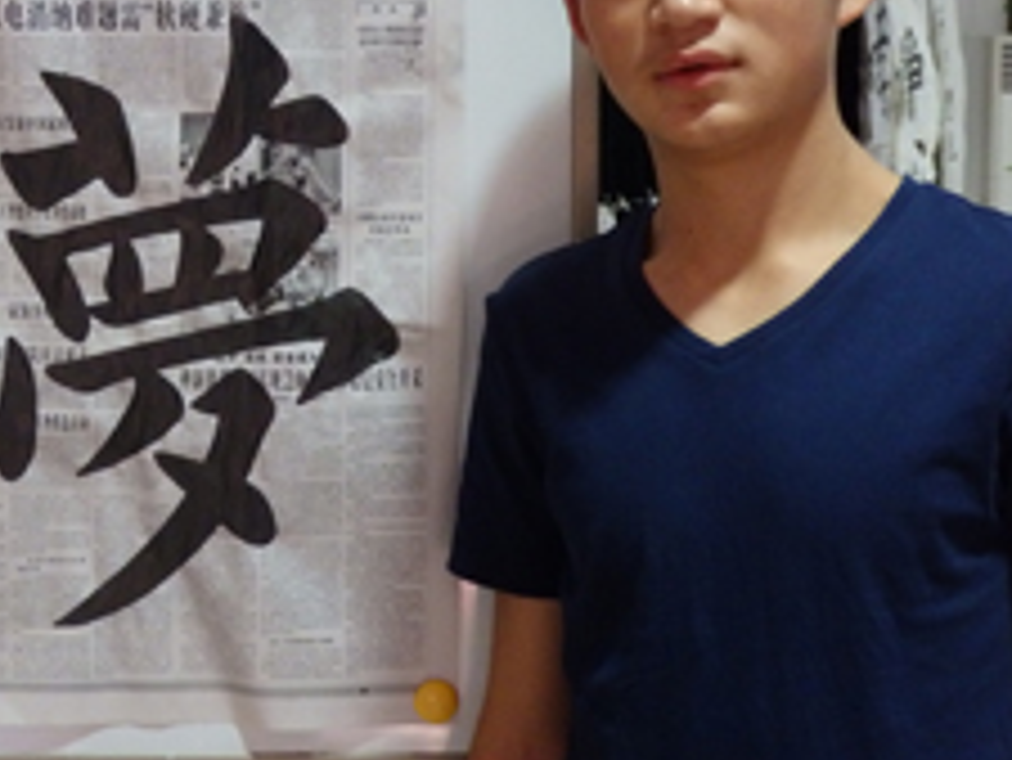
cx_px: 162
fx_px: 2077
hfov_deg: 26.7
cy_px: 238
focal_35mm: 71
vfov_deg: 20.7
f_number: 3.7
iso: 800
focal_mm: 7.3
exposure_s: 1/40
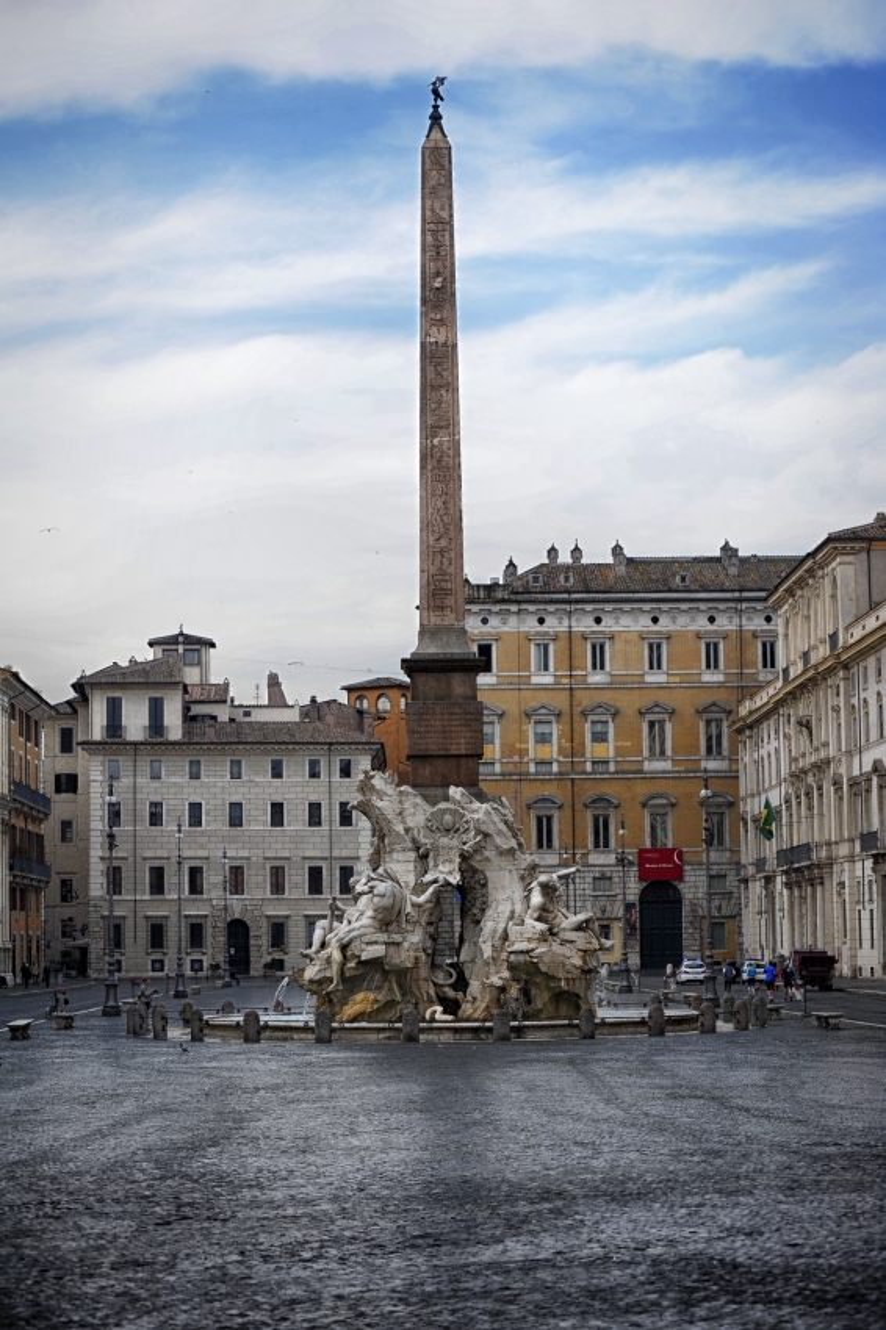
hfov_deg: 19.4
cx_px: 443
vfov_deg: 28.9
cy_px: 665
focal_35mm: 70
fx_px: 2586
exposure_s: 1/200
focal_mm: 70
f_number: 7.1
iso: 200
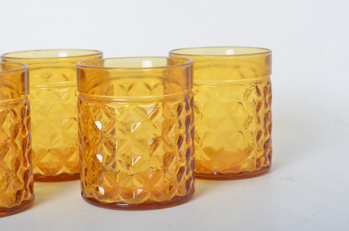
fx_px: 726
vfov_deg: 18.1
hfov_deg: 27.0
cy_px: 116
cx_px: 174
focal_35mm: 75
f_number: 10
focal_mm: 50
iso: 100
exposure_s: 1/160
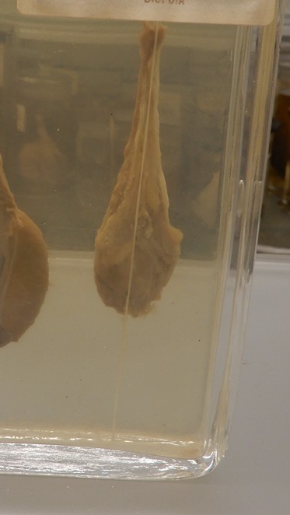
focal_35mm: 81
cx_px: 97
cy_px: 205
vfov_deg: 26.1
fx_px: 1106
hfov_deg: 14.9
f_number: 4
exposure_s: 1/30
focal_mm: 6.8
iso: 110
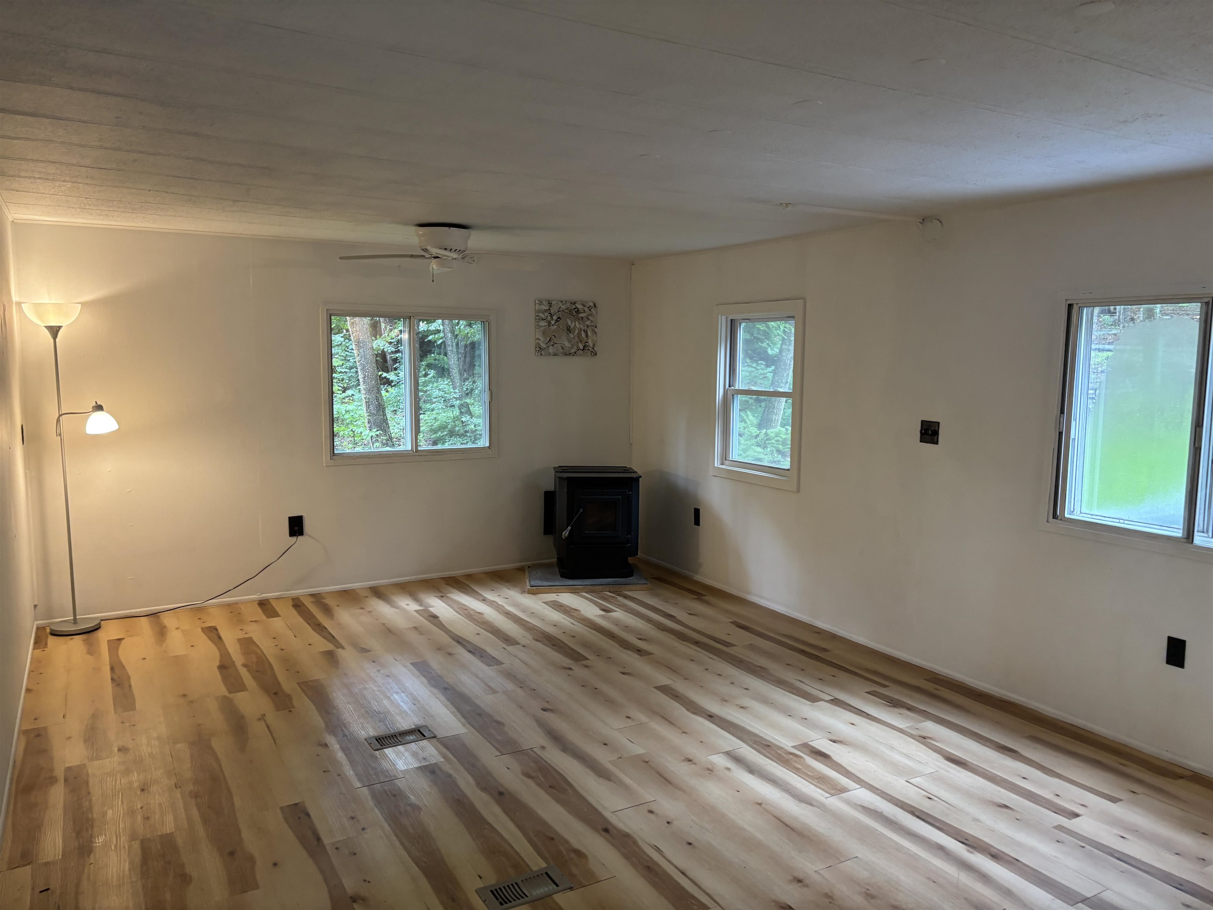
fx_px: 911
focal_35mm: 26
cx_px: 606
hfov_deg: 67.3
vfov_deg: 53.1
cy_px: 455
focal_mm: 5.96
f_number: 1.6
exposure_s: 1/60
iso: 160
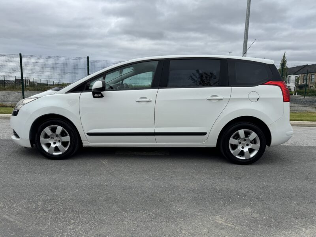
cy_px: 118
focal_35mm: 24
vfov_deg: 56.8
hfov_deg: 71.6
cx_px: 158
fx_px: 219
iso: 80
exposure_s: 1/1869
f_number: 1.78
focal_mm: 6.76
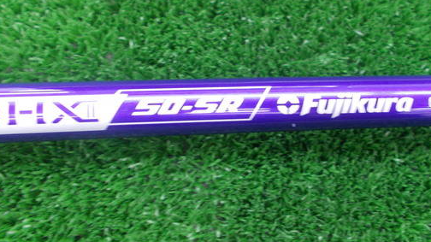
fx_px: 411
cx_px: 265
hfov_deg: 54.8
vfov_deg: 32.7
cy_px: 92
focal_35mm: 36
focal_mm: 4.6
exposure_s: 1/10
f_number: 3.2
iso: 200
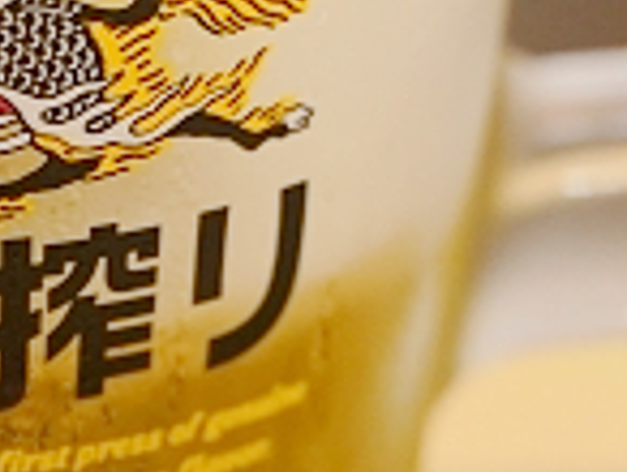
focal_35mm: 260
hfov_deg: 7.6
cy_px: 652
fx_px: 4717
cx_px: 0
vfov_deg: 5.7
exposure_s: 1/60
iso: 1250
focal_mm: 33
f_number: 4
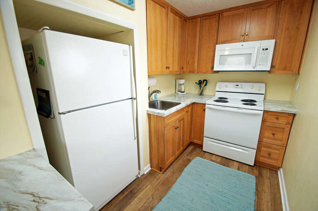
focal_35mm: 15
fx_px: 132
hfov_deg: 100.5
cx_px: 159
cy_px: 106
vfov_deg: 77.2
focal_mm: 10
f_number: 4
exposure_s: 1/60
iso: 320
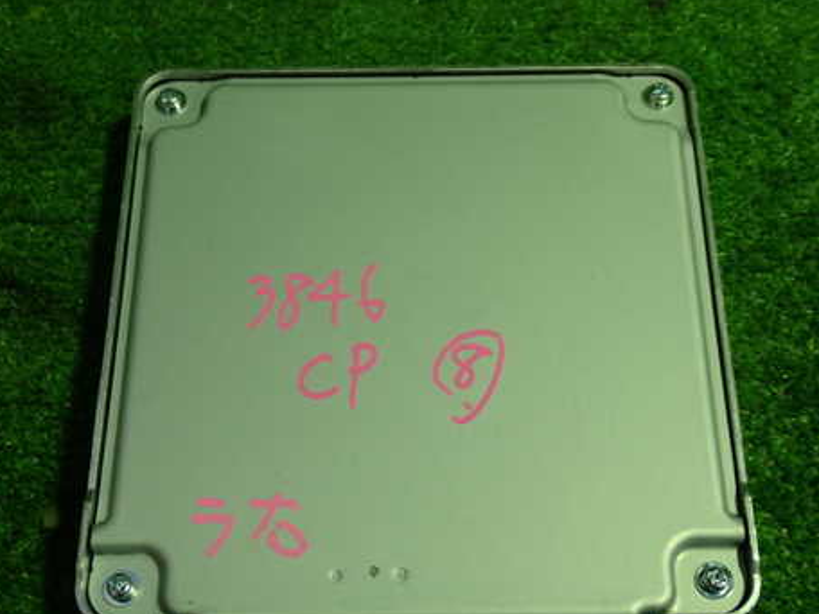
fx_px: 1183
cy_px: 354
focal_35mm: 50
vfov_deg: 29.1
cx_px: 440
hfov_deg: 38.2
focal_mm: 6.83
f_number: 2.7
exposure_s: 1/60
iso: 200
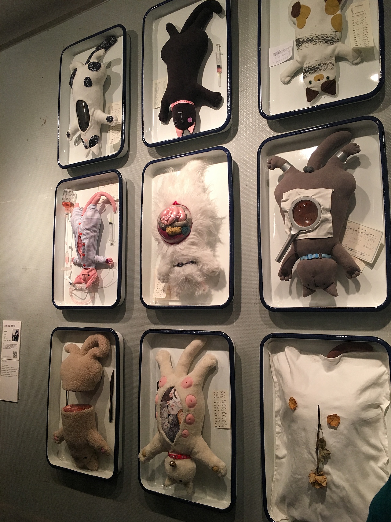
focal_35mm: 29
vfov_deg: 61.7
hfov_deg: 48.2
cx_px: 196
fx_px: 437
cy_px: 261
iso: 125
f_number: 2.2
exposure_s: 1/33
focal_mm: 4.15
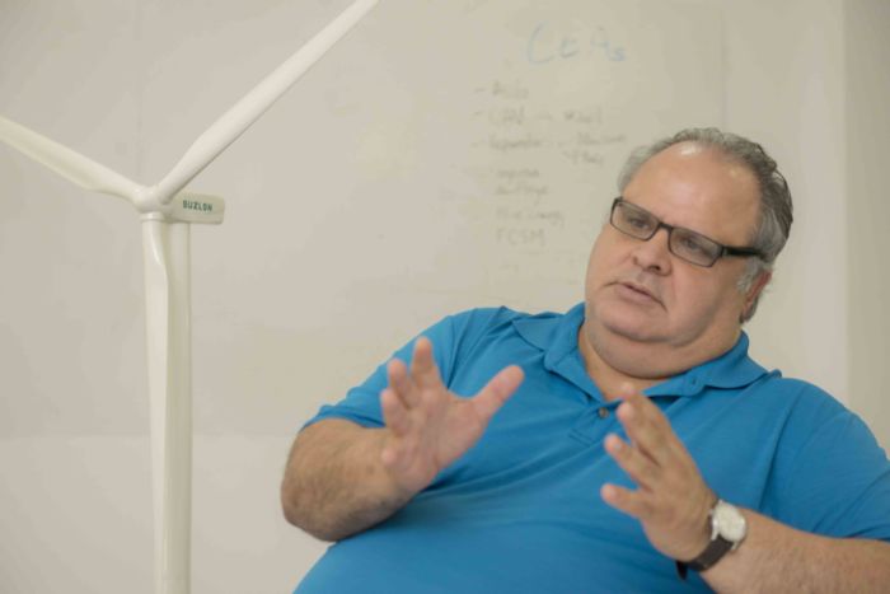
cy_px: 297
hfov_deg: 28.8
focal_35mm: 70
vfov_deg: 19.5
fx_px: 1731
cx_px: 445
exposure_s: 1/160
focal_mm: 70
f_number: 4
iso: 1250
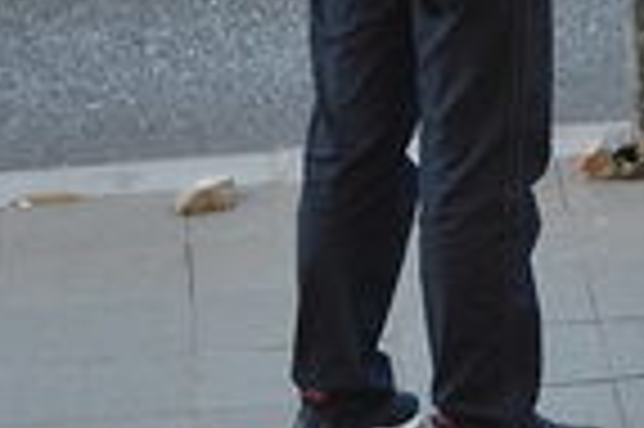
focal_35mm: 347
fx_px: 6202
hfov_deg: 5.9
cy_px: -257
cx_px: 1022
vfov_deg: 3.9
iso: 100
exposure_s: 1/50
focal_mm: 55
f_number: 5.6
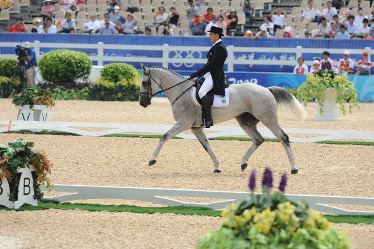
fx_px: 3115
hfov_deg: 6.9
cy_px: 124
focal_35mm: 300
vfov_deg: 4.6
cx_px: 187
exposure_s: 1/3200
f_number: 5
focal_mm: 300
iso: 640
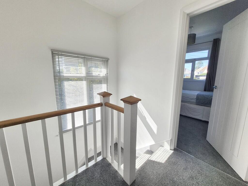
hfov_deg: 106.2
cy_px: 93
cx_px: 124
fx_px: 93
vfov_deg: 89.9
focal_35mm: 13
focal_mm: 1.7
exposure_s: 1/454
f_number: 2.2
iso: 50
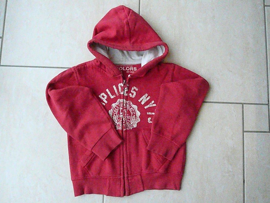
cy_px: 102
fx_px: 250
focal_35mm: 32
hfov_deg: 56.8
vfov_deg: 44.2
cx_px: 135
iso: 3200
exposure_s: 1/160
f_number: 9
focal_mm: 5.2
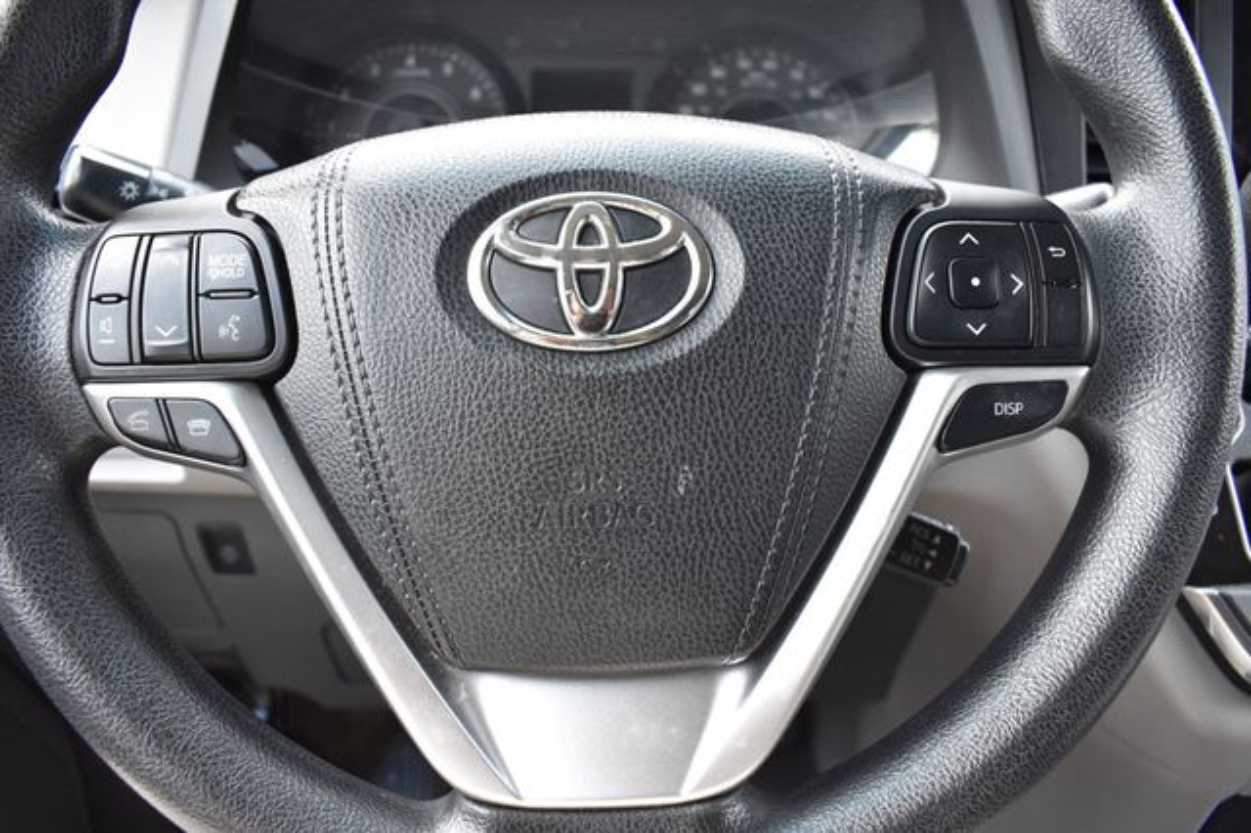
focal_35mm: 27
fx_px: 938
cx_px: 626
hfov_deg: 67.4
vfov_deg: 47.9
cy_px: 416
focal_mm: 18
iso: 800
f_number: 5
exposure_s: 1/125
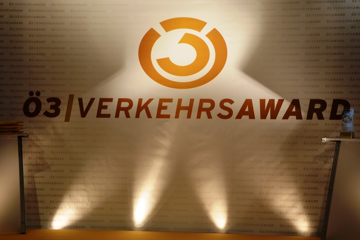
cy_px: 120
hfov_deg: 29.4
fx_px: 685
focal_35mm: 69
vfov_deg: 19.9
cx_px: 179
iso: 400
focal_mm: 45
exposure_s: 1/125
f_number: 5.6
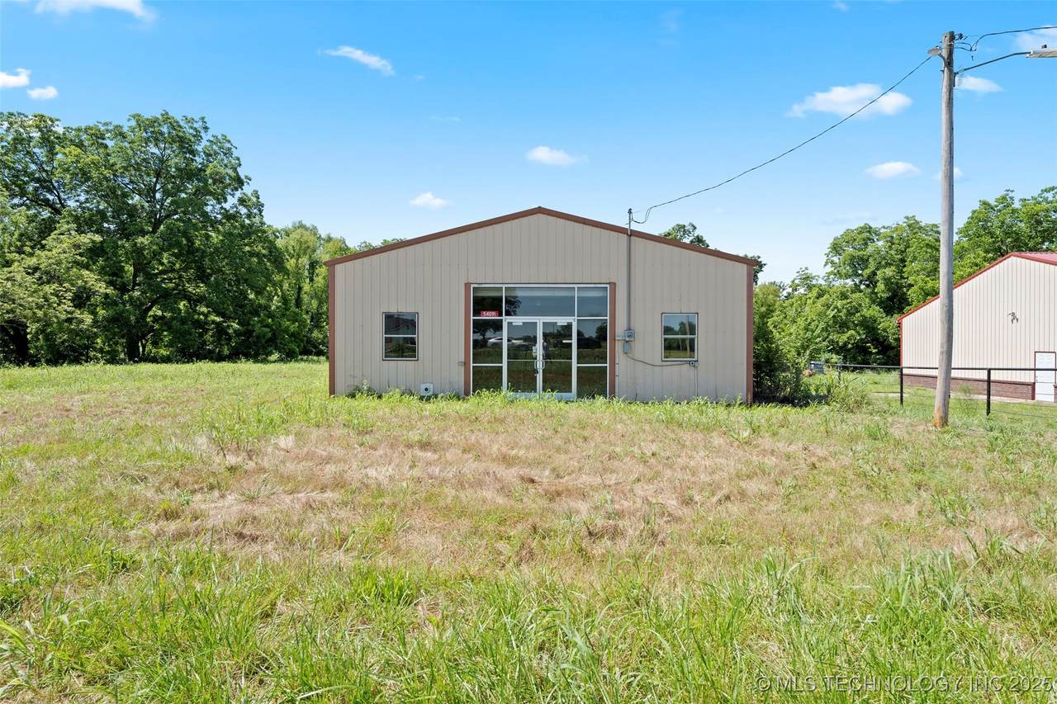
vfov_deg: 66.8
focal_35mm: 18
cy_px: 352
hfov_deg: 89.4
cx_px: 528
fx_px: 534
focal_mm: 18.2
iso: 250
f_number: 9
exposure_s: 1/125
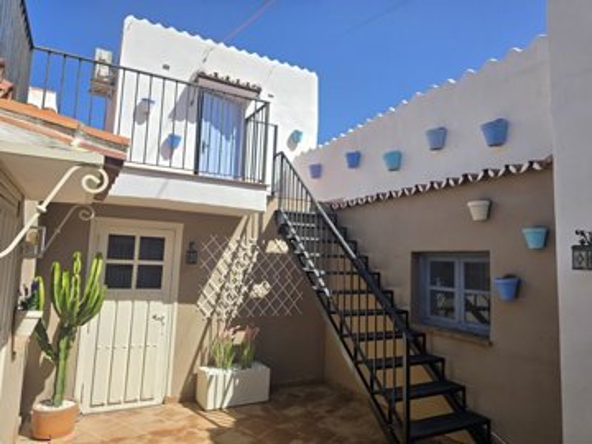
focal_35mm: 23
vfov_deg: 58.9
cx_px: 296
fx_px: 393
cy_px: 222
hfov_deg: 73.9
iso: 12
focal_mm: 6.3
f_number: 1.7
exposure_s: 1/944
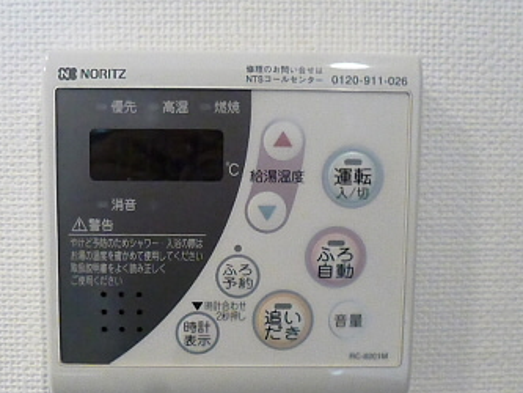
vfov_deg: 45.3
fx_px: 469
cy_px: 229
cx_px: 226
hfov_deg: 58.1
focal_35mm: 31
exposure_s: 1/125
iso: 1600
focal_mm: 4.3
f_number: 2.5
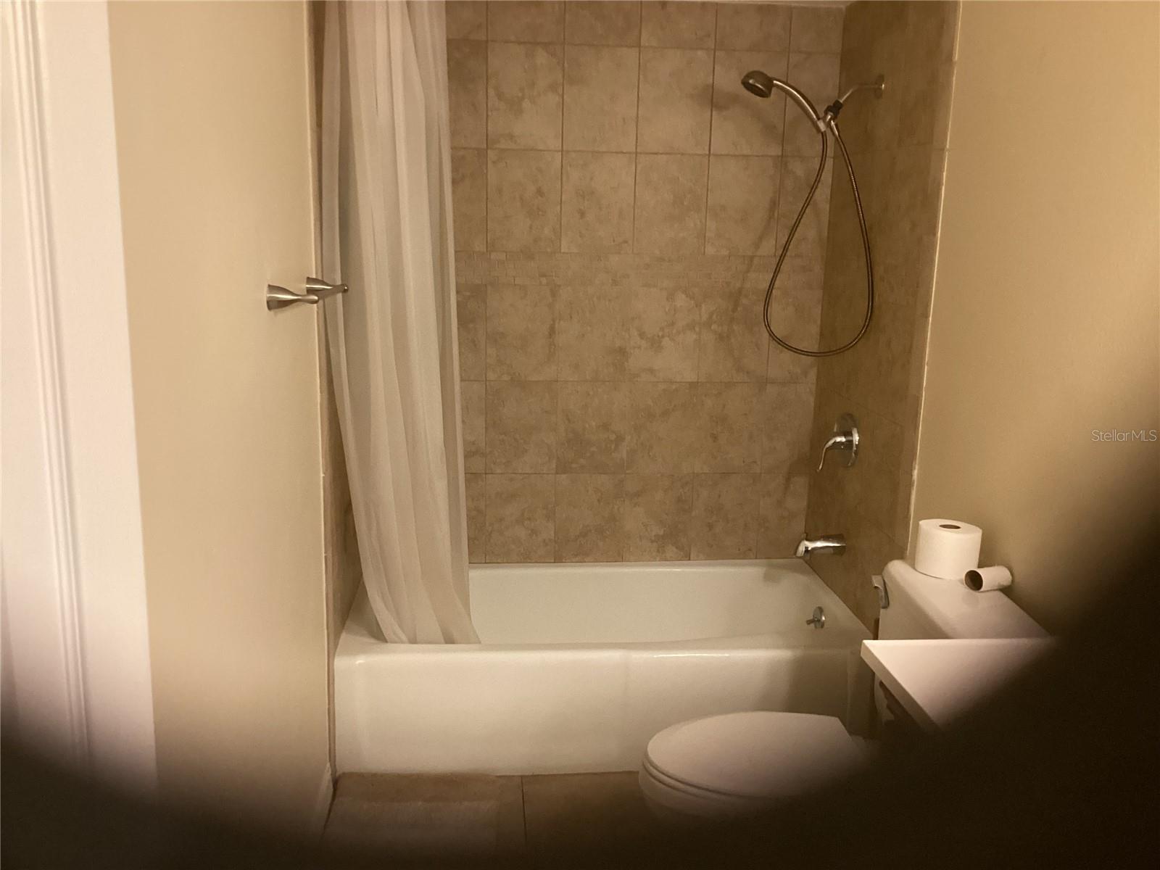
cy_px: 435
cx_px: 580
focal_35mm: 31
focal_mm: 3.3
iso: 320
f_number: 2.4
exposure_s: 1/60
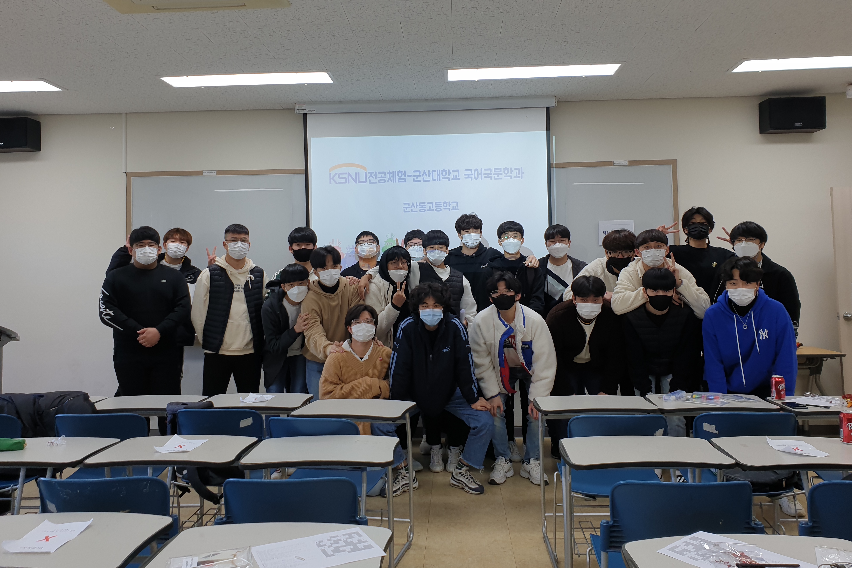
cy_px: 248
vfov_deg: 46.3
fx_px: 663
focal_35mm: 28
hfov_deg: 65.5
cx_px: 432
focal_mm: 4.3
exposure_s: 1/60
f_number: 2.4
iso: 50
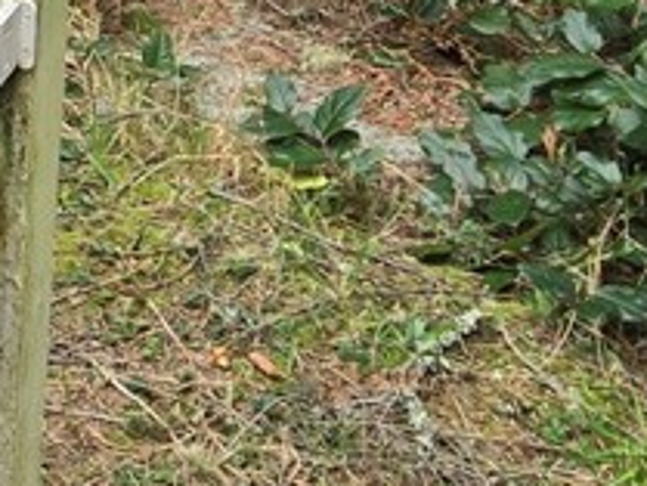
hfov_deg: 10.0
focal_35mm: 176
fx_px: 3291
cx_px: -854
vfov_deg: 8.2
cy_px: -337
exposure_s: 1/180
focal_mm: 5.4
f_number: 1.8
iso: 40
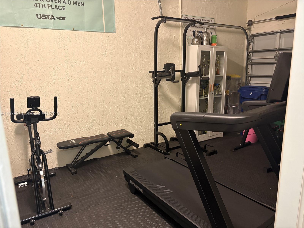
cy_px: 114
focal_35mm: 26
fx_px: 228
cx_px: 152
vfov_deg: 53.1
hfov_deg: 67.3
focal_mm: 5.96
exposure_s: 1/60
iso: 400
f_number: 1.6
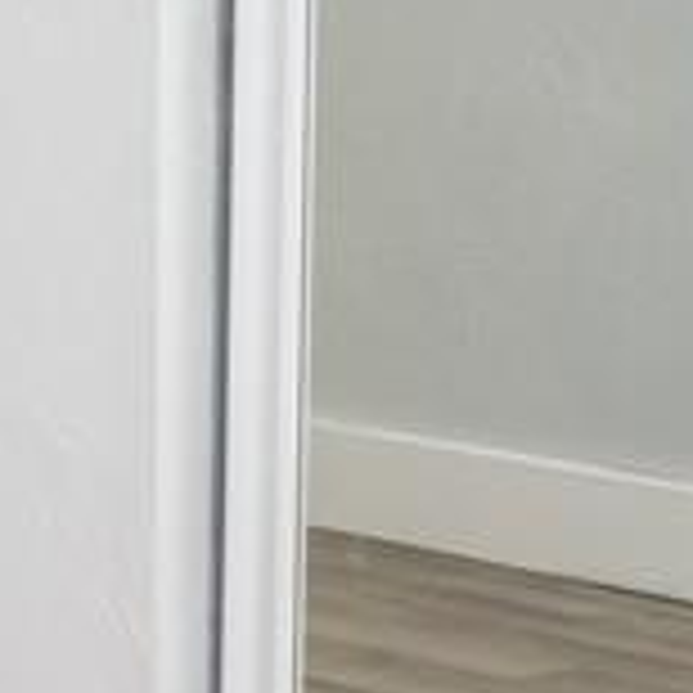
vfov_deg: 11.9
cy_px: -315
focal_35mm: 141
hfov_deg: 7.0
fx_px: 3194
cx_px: -2462
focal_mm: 16
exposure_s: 1/6
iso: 200
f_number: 8
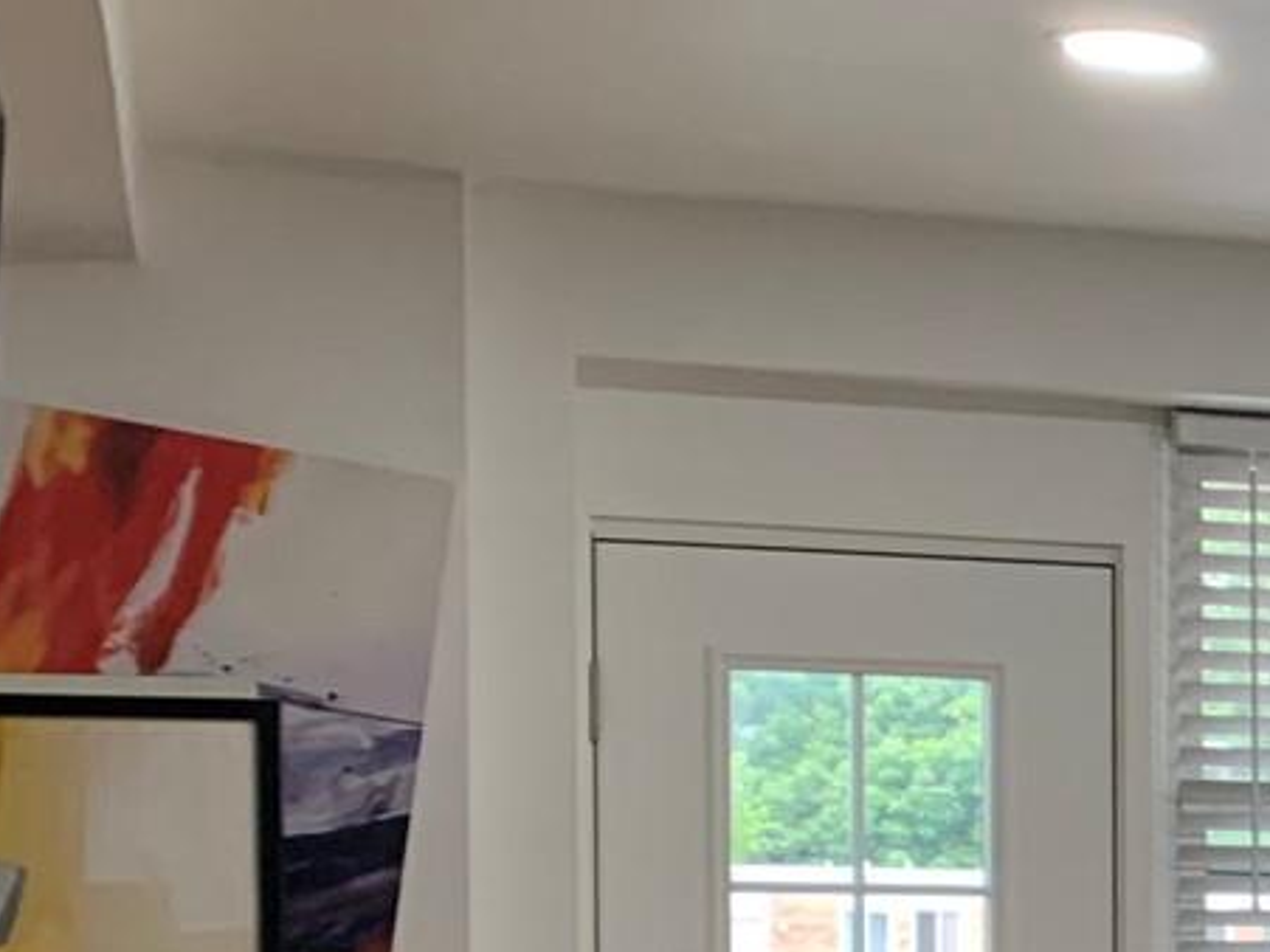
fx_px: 4328
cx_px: 2456
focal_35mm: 118
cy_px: 1191
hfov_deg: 14.2
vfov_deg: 12.2
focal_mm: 4.25
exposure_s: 1/60
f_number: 1.8
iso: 125
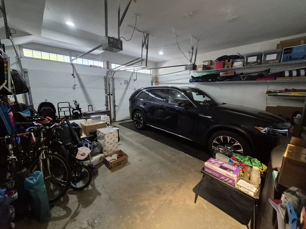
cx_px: 153
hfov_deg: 106.2
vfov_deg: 89.9
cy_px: 114
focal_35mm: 13
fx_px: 115
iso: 1600
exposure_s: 1/60
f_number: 2.2
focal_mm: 1.74
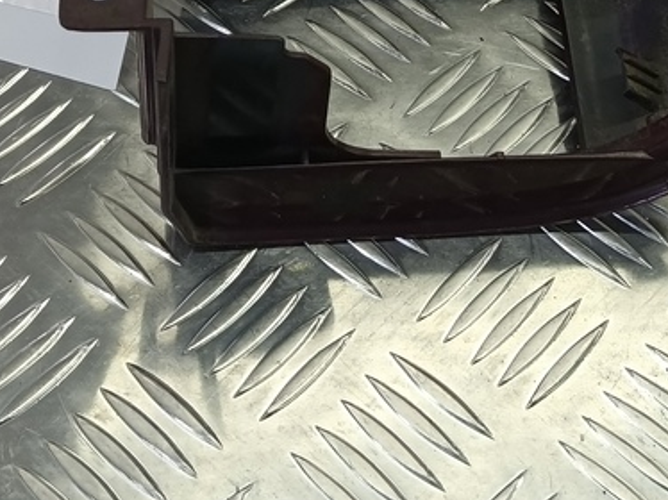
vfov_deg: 21.6
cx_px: 391
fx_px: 1215
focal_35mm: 63
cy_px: -102
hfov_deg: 30.7
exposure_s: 1/50
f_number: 1.6
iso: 82
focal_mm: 4.11
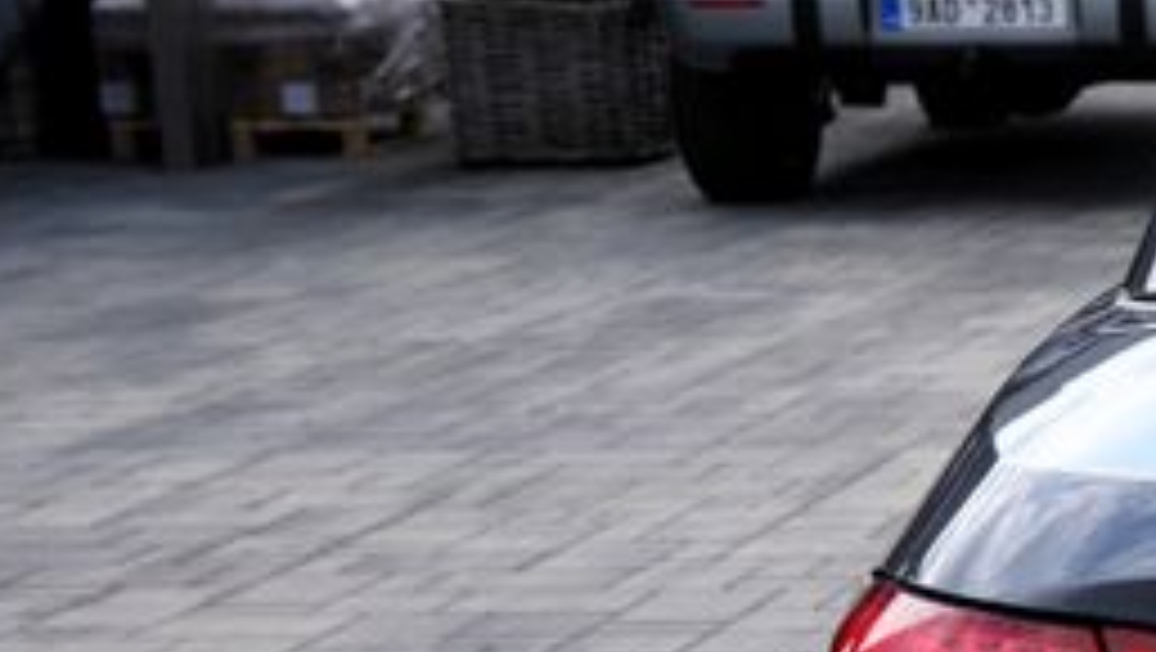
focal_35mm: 150
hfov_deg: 12.8
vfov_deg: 8.0
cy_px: 728
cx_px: 2177
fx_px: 4601
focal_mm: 36
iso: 100
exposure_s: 1/200
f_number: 6.3
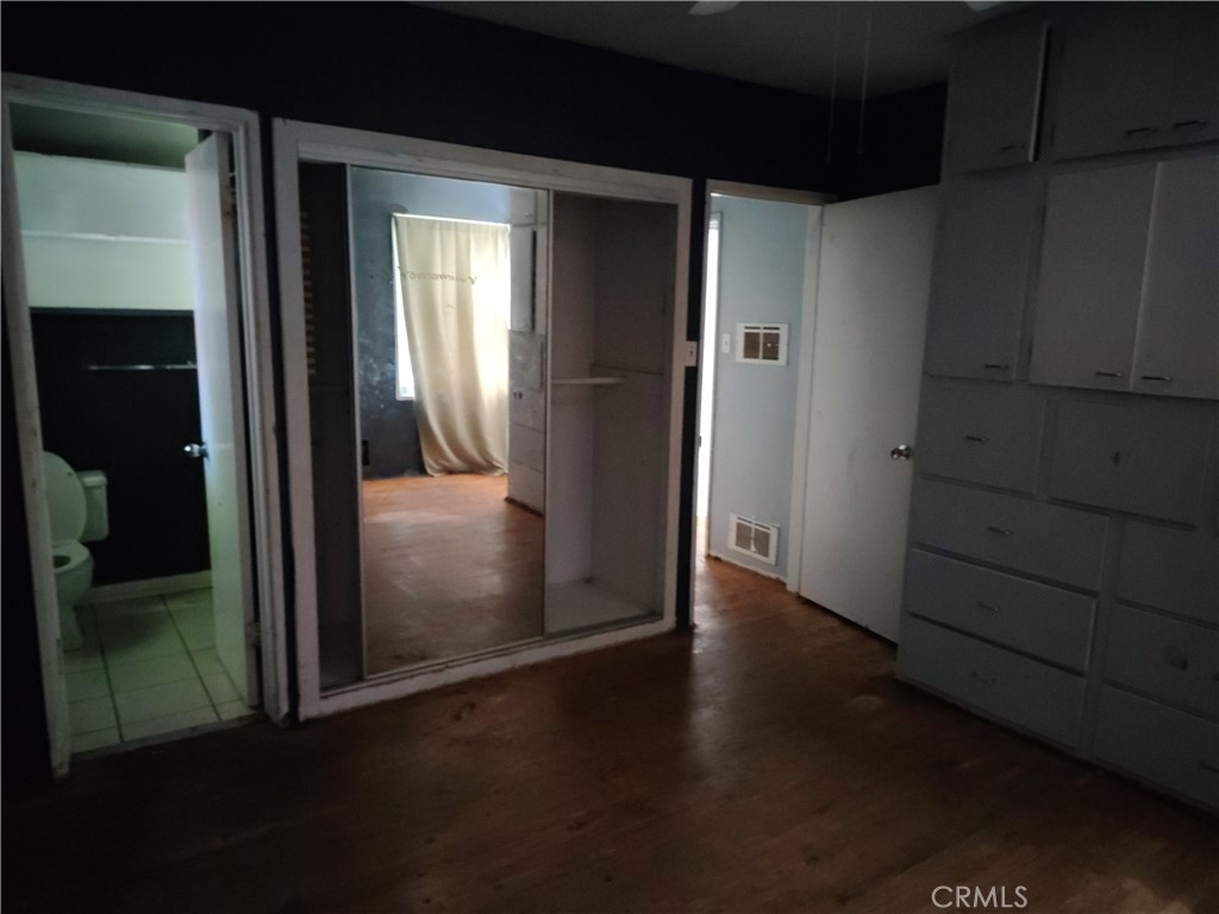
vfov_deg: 56.8
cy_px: 457
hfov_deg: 71.6
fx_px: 845
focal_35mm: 24
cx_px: 610
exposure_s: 1/20
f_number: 1.8
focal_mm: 5.56
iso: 2638
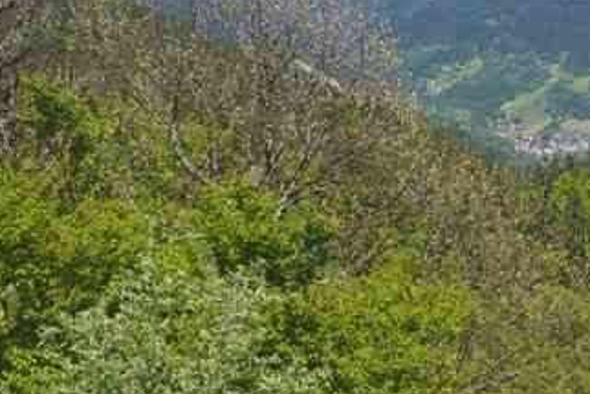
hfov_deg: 16.8
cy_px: 251
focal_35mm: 121
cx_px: 492
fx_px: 1984
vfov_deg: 11.3
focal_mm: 26
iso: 200
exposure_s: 1/60
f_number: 11
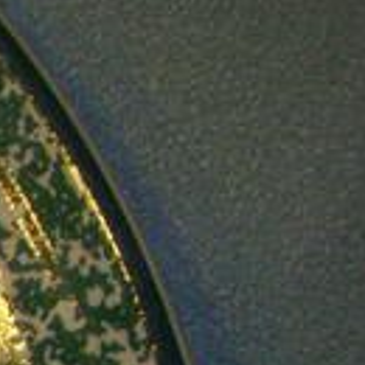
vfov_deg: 7.3
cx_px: -814
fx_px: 2780
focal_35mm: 233
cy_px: 670
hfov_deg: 6.7
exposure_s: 1/30
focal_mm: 6.3
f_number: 3.3
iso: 100
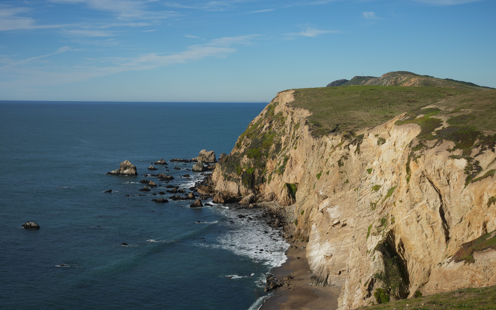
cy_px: 149
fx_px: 716
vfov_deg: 24.4
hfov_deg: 38.2
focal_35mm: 53
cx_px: 244
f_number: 5
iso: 320
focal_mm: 51
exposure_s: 1/2500
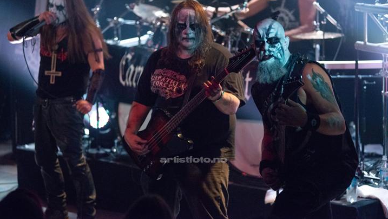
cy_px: 95
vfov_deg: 8.6
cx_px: 194
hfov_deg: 15.1
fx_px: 1462
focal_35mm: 142
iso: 5000
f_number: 3.2
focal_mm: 135
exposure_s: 1/640
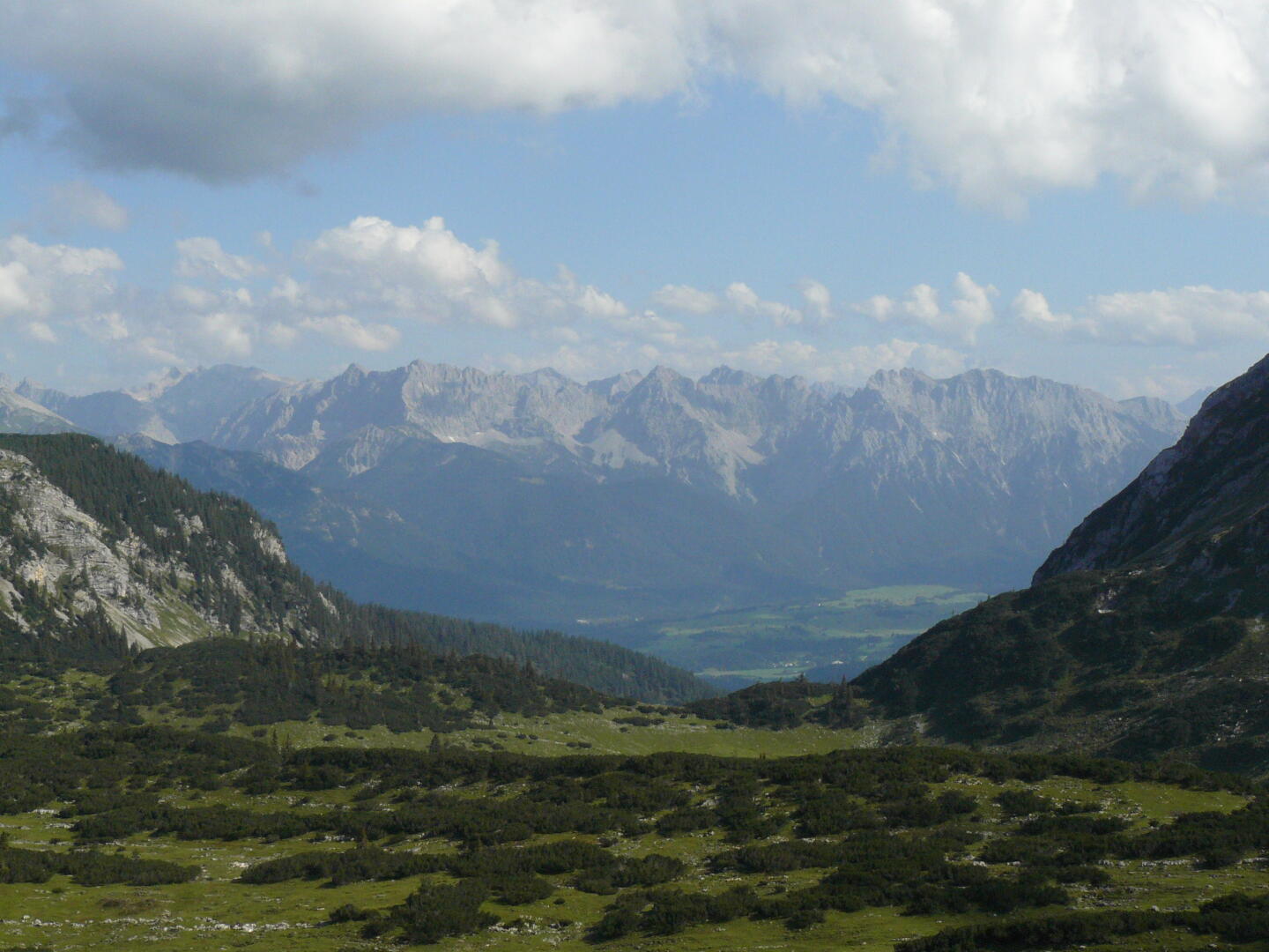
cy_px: 476
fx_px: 2126
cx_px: 634
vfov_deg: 25.2
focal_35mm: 58
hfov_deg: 33.2
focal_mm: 9.6
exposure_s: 1/500
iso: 200
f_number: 8
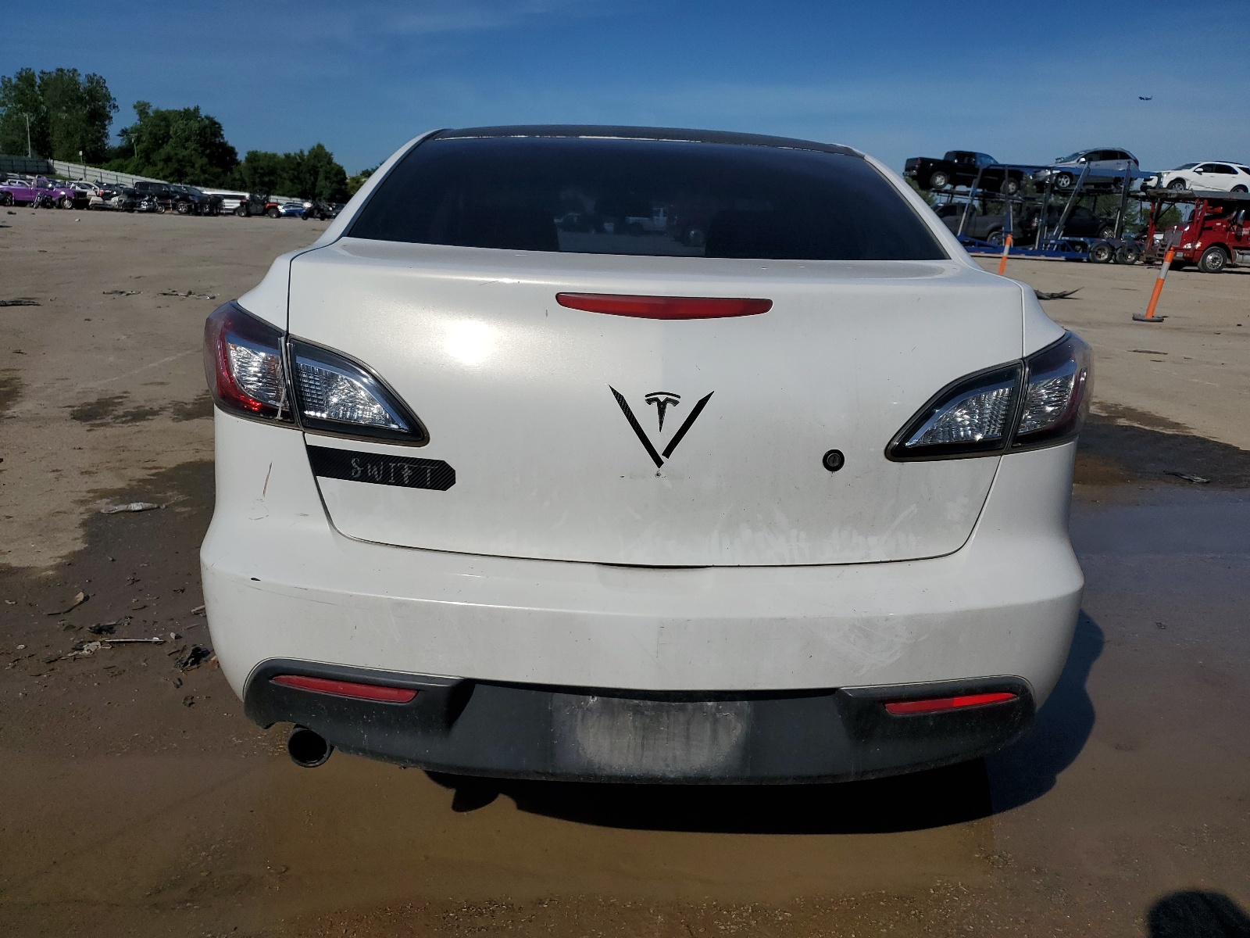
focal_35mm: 26
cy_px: 469
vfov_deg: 53.1
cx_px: 625
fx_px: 939
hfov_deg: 67.3
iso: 52
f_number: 1.5
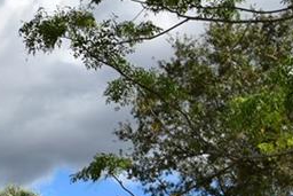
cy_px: 328
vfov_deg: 13.9
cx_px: -105
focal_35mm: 90
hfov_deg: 20.3
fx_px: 733
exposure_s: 1/400
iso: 200
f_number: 11
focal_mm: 15
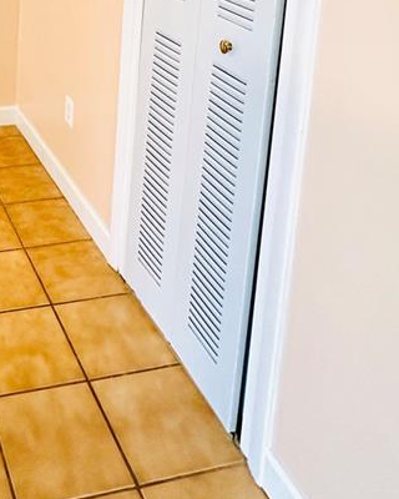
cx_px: -34
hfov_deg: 32.4
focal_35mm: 41
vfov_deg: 37.2
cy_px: -56
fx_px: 605
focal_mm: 2.22
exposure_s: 1/60
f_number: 2.2
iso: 160
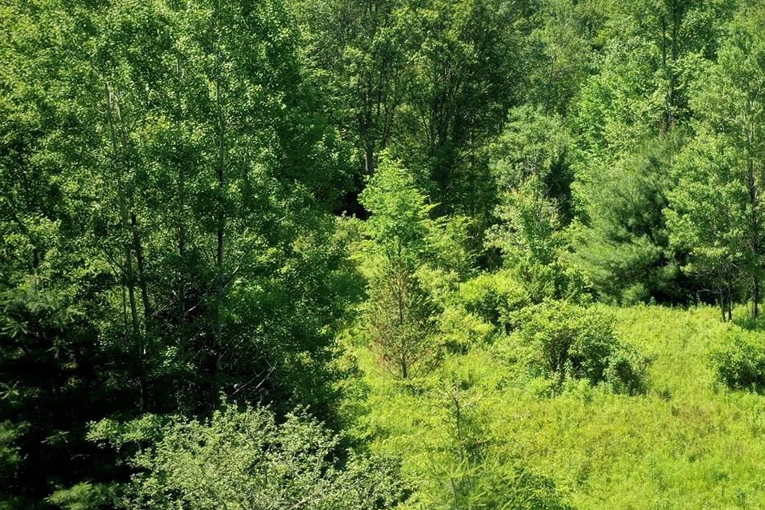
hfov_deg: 30.8
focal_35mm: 60
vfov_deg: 22.5
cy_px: 162
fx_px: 1275
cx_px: 776
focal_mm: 10.26
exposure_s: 1/320
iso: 100
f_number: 5.6
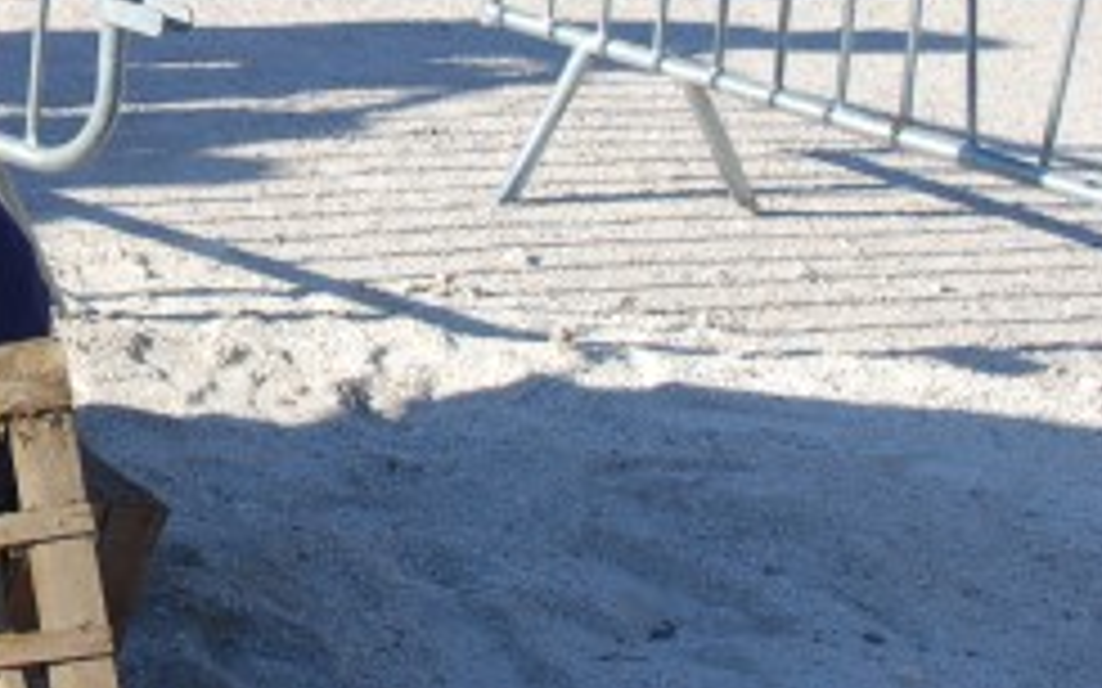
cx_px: -319
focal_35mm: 112
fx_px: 3363
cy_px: -218
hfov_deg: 17.5
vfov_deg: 11.4
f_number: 7.1
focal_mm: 28
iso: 100
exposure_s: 1/160
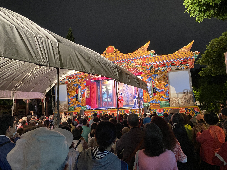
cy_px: 85
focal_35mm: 26
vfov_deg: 53.1
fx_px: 170
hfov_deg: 67.3
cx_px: 114
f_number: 1.8
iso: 400
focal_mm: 4.25
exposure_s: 1/60
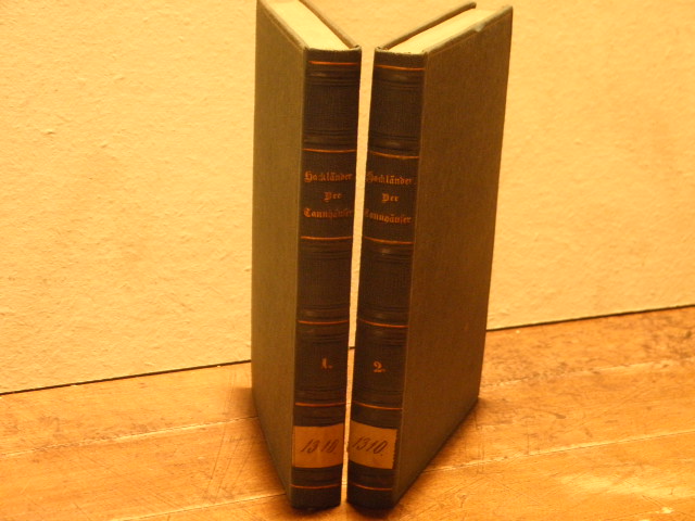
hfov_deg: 22.0
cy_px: 260
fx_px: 1787
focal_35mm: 89
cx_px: 348
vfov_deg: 16.6
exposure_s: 1/13
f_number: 4.5
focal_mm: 16
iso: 400
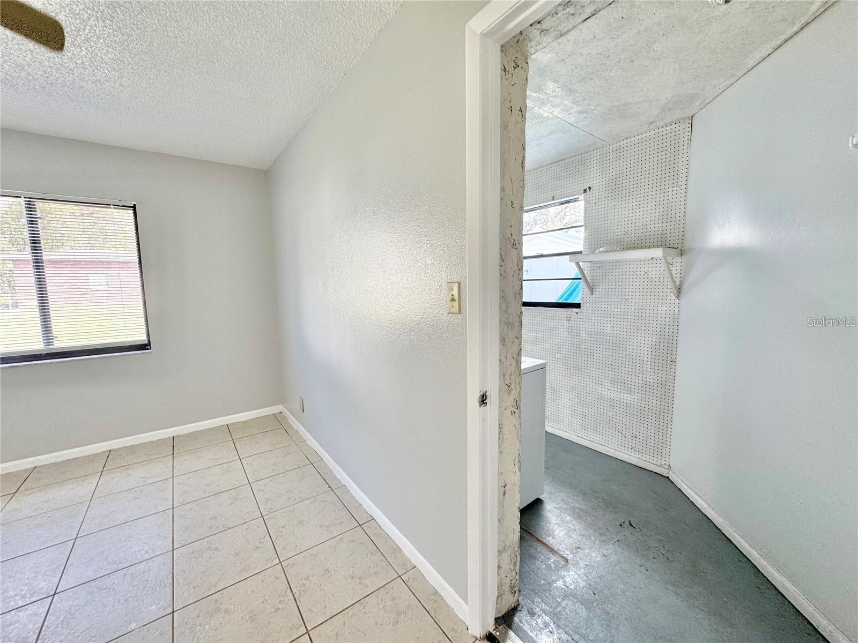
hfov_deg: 102.1
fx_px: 347
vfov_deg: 85.7
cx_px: 429
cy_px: 322
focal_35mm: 14
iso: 125
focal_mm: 2.22
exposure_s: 1/120
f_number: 2.2
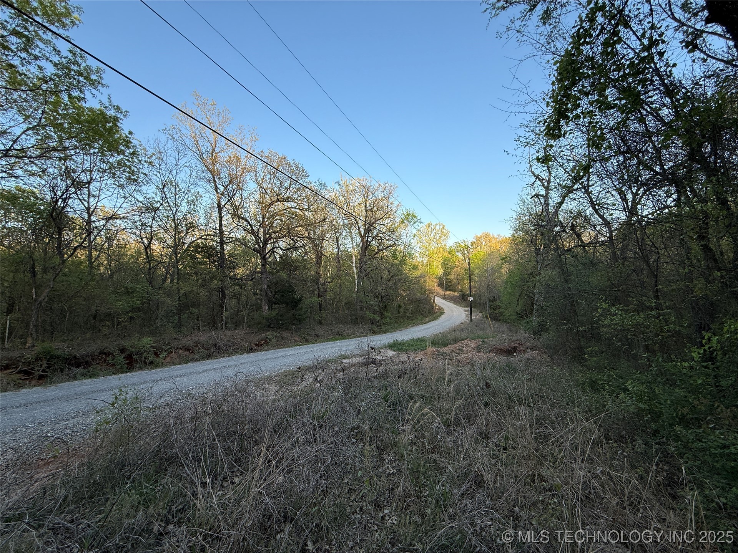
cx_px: 369
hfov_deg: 102.1
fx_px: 298
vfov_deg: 85.7
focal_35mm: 14
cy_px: 276
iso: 50
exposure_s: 1/458
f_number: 2.2
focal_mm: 2.22
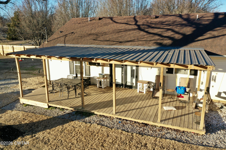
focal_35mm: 28
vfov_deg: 46.4
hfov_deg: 65.5
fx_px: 176
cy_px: 75
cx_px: 113
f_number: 5
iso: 100
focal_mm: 10.26
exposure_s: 1/240
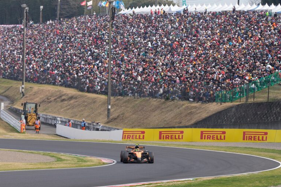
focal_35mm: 279
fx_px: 2178
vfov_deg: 4.9
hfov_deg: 7.4
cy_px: 94
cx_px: 140
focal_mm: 185
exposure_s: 1/1000
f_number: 6.3
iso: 400
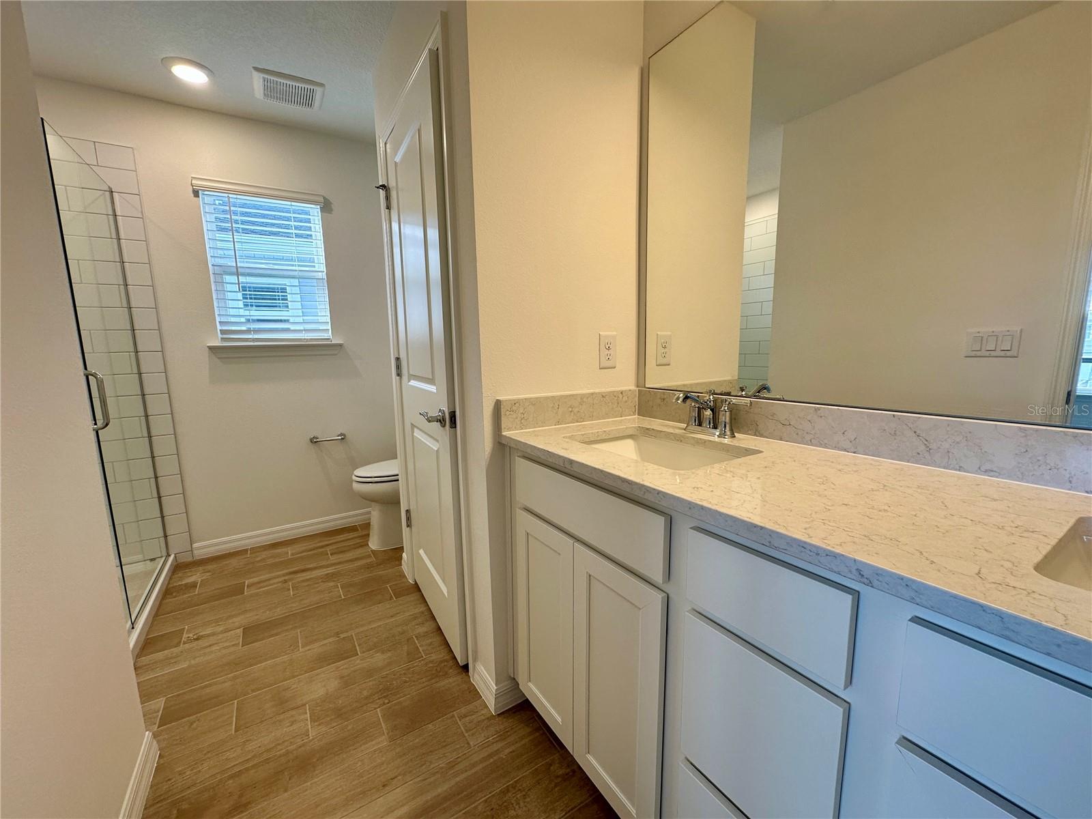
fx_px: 442
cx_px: 546
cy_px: 410
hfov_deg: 102.1
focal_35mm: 14
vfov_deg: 85.7
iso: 64
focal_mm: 2.22
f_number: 2.2
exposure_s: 1/120
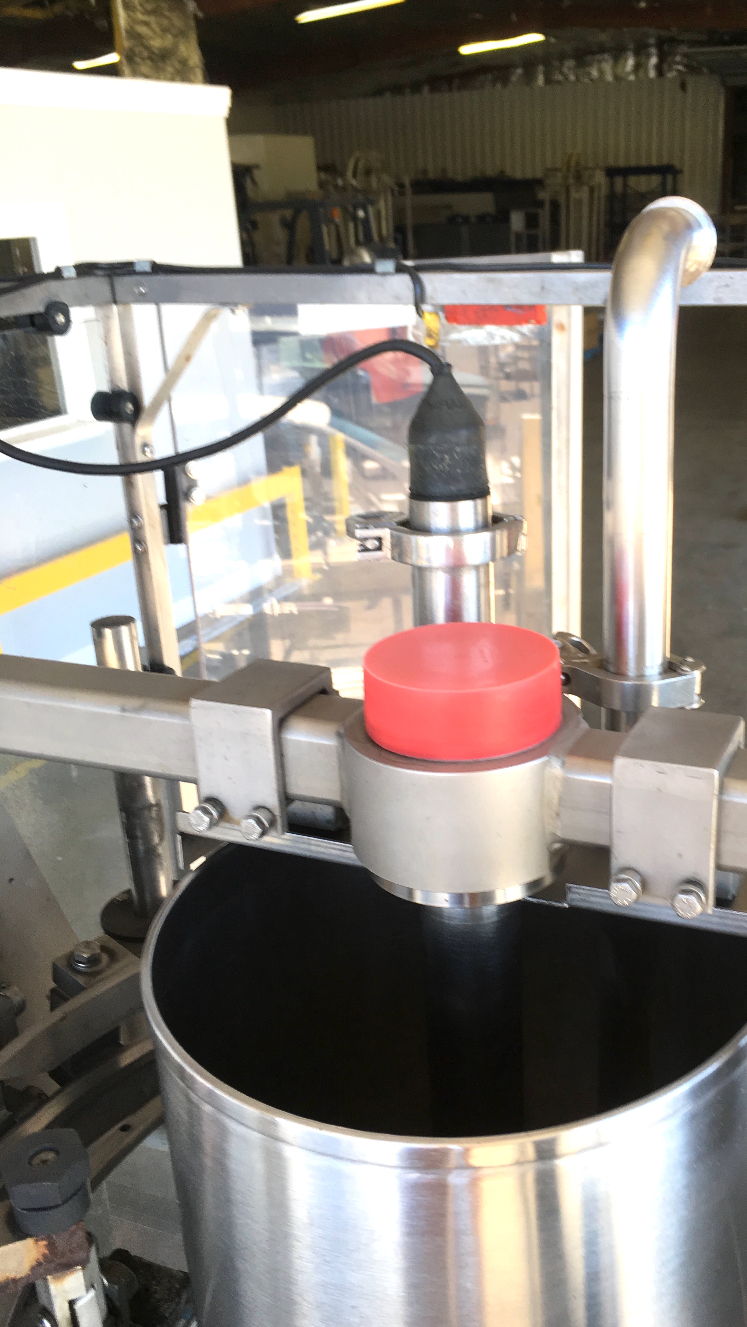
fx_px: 1162
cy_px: 677
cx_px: 520
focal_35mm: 33
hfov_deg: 35.2
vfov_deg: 59.5
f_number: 2.2
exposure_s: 1/120
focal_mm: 4.15
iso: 32
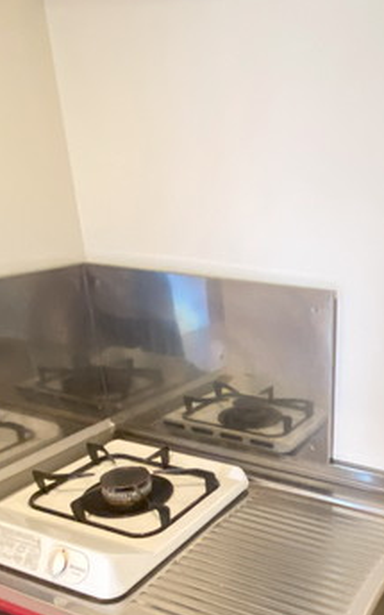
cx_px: 346
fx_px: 536
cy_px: 467
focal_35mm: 32
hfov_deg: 36.9
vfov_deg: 56.5
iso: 800
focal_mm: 1.54
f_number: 2.4
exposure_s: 1/50
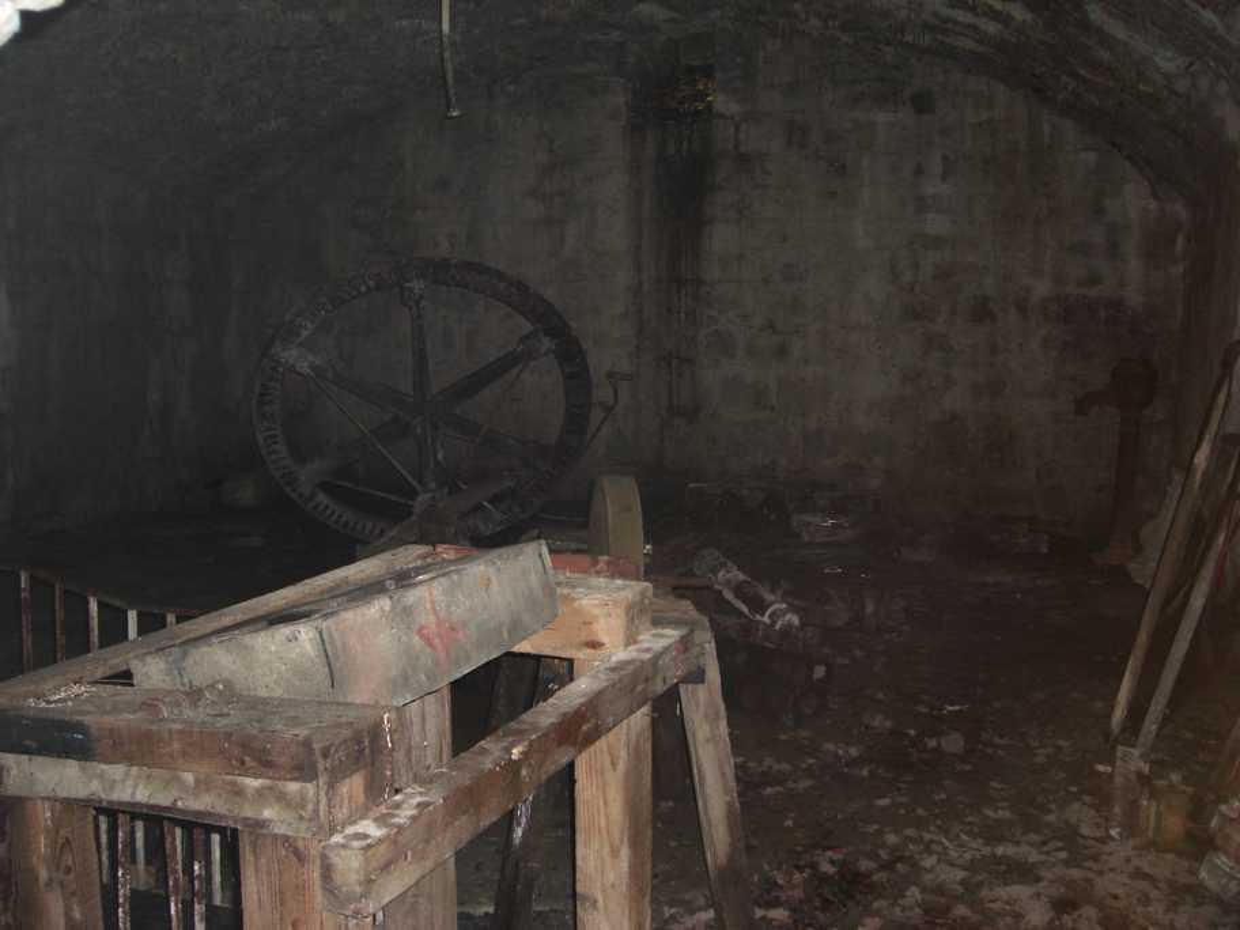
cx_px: 620
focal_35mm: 38
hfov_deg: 49.0
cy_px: 465
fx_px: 1361
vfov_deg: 37.7
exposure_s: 1/60
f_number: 2.8
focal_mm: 7.9
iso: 200
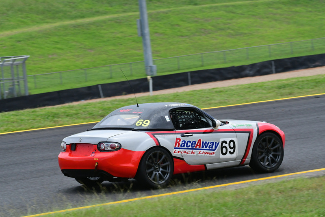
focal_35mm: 300
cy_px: 108
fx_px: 2709
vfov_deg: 4.6
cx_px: 162
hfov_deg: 6.9
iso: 640
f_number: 11
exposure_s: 1/640
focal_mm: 200
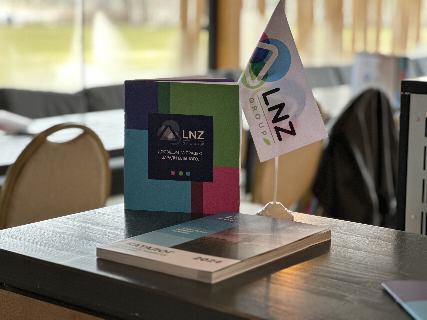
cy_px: 160
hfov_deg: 25.3
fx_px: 950
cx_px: 214
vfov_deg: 19.1
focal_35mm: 77
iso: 160
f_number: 2.8
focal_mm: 9
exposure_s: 1/121
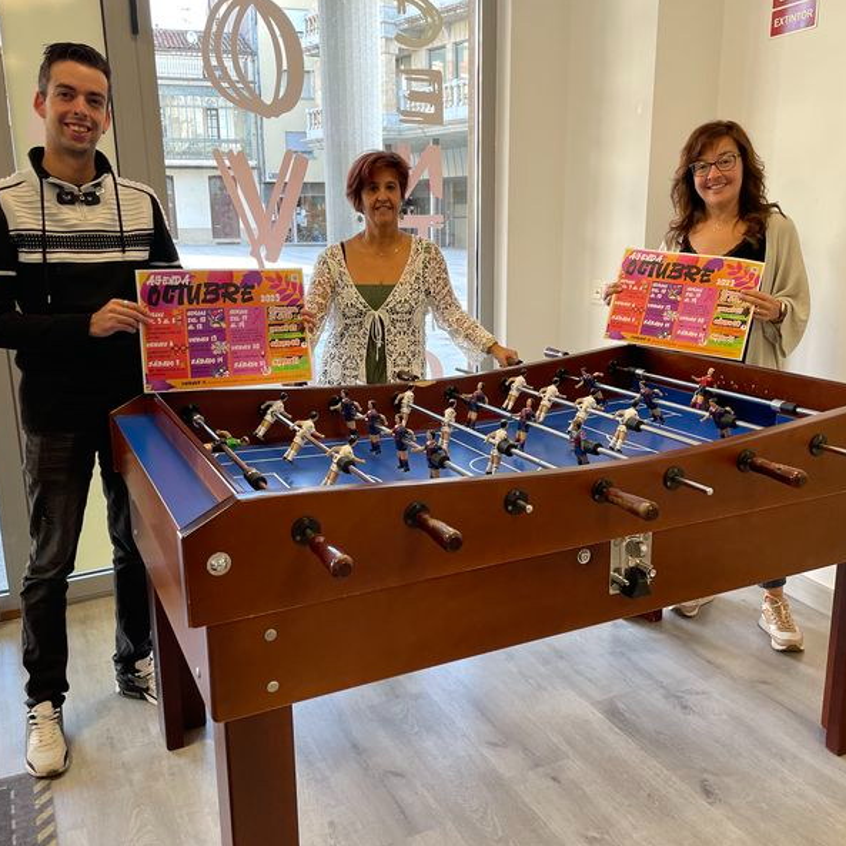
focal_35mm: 31
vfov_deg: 52.5
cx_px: 417
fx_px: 857
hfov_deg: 52.5
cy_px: 421
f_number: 1.6
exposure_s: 1/100
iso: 100
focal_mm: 4.2
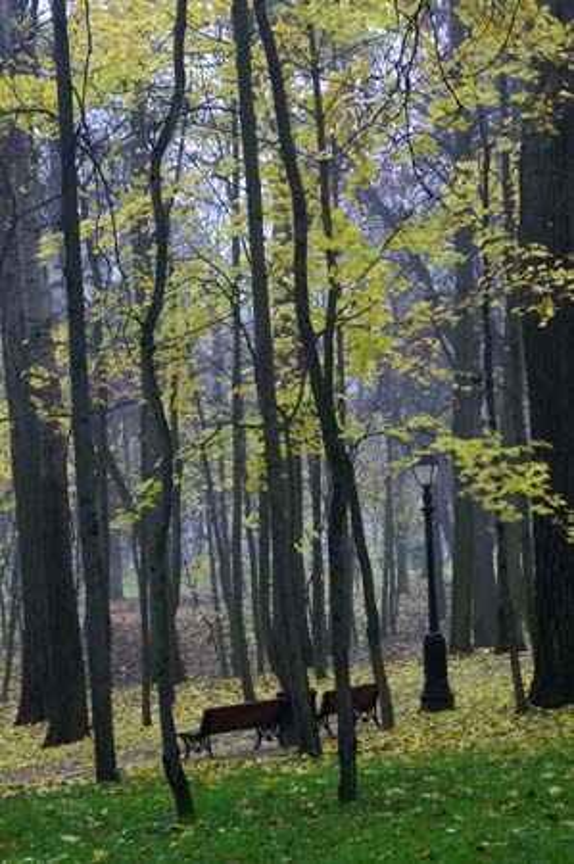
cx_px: 287
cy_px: 432
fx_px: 2517
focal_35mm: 105
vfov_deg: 19.5
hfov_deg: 13.0
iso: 1600
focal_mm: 70
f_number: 11
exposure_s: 1/100
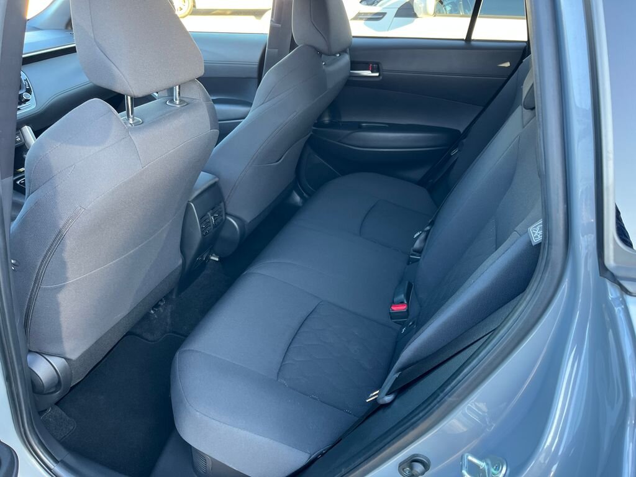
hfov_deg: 67.3
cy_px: 238
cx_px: 318
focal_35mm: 26
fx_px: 478
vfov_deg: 53.1
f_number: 1.6
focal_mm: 5.1
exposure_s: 1/100
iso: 125
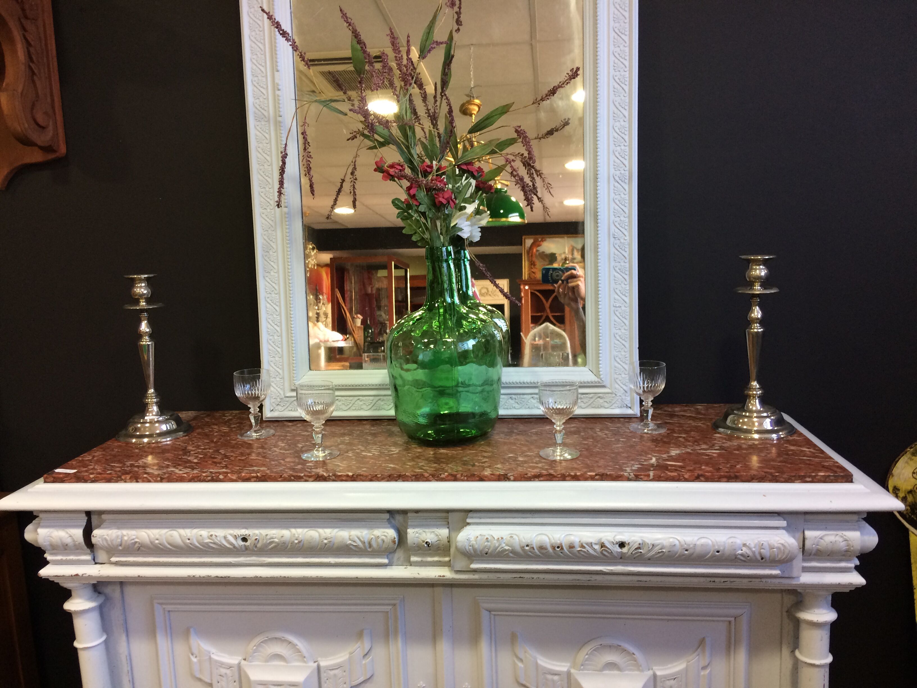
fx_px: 768
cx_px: 458
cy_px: 344
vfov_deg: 48.2
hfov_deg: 61.7
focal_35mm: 29
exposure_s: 1/33
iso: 125
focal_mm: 4.15
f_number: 2.2
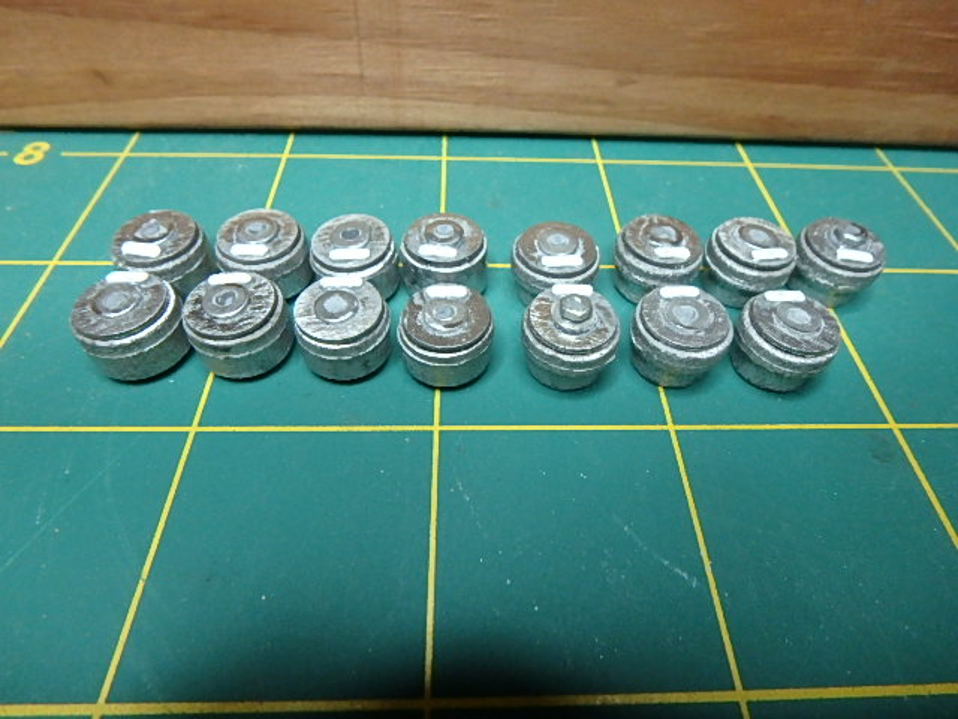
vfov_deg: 63.4
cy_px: 360
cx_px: 479
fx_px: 581
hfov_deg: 79.0
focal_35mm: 21
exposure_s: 1/30
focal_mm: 3.7
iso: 500
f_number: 3.5
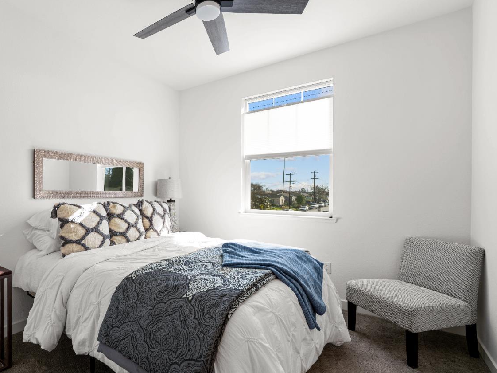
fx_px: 258
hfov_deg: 85.6
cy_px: 191
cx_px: 179
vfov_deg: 71.6
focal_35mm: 18
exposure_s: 1/8
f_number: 10
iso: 100
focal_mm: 14
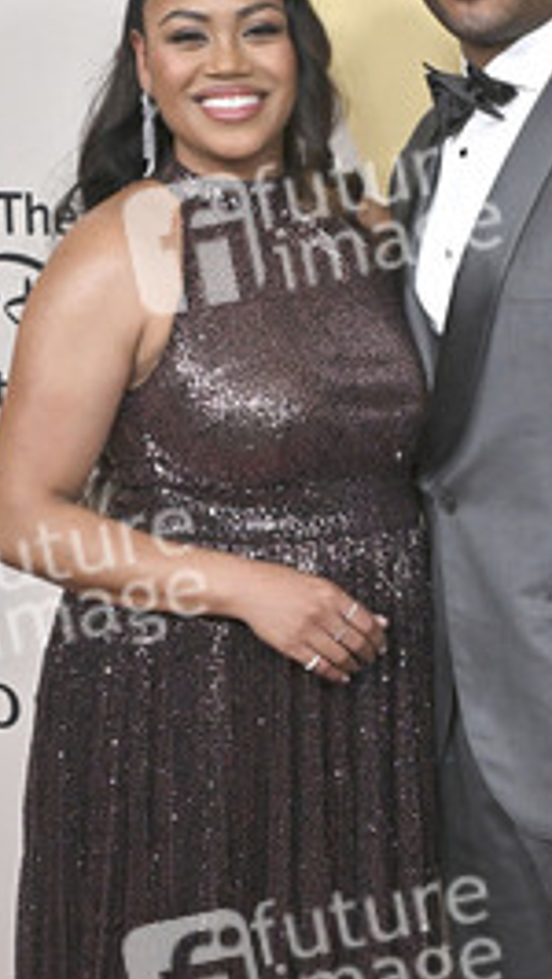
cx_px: 420
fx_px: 1428
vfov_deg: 37.7
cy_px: 412
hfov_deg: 21.7
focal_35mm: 55
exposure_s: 1/320
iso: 2000
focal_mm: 35
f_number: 5.6
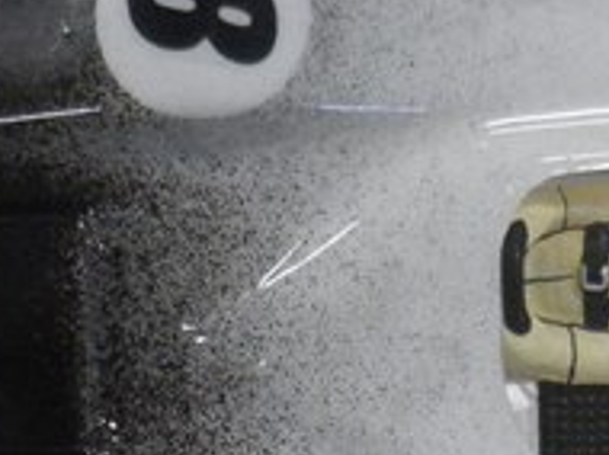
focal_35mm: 151
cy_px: 436
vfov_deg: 9.7
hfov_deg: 13.1
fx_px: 2653
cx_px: 260
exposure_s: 1/25
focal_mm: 5
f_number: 3.2
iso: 200
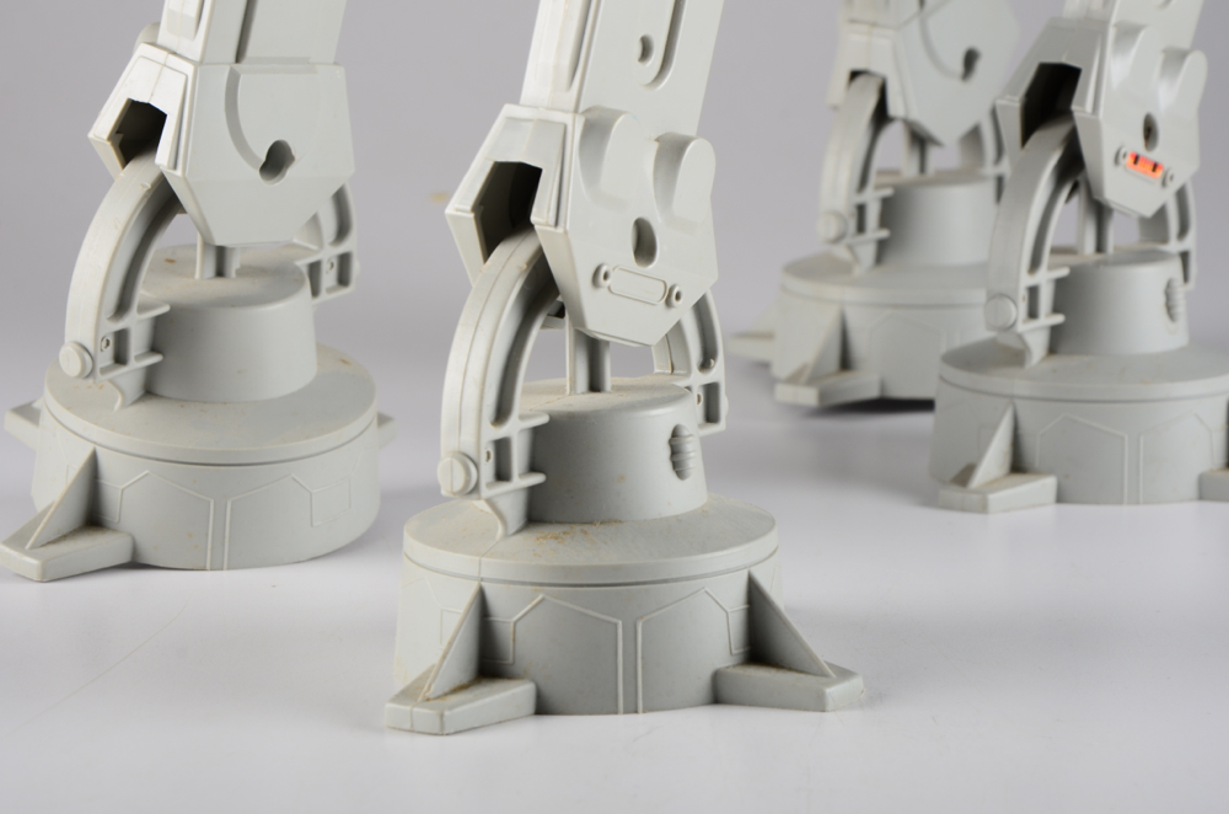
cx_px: 614
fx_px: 4088
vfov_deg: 11.4
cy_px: 407
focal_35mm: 120
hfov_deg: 17.1
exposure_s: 1/200
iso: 100
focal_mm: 80
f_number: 13
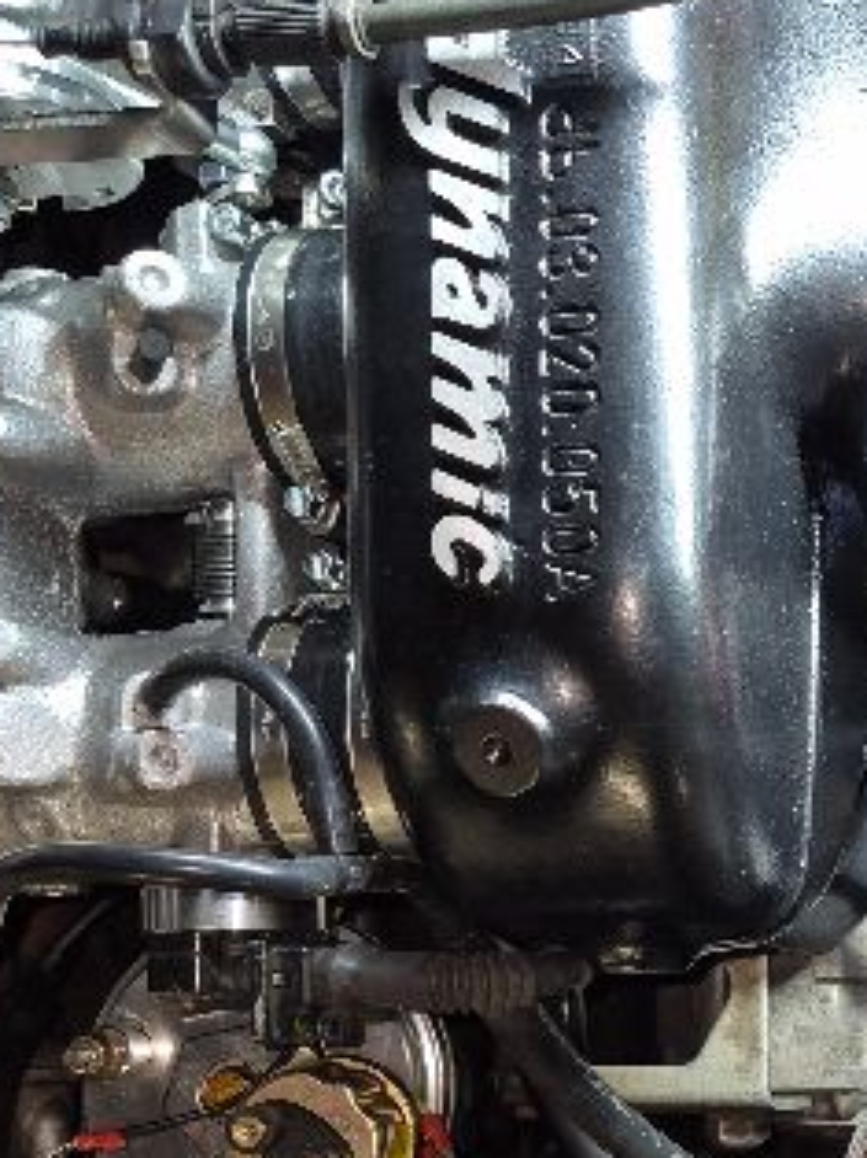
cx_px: 926
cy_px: 985
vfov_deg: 33.6
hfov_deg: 24.9
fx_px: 1839
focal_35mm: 55
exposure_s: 1/25
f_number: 1.8
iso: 125
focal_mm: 5.4
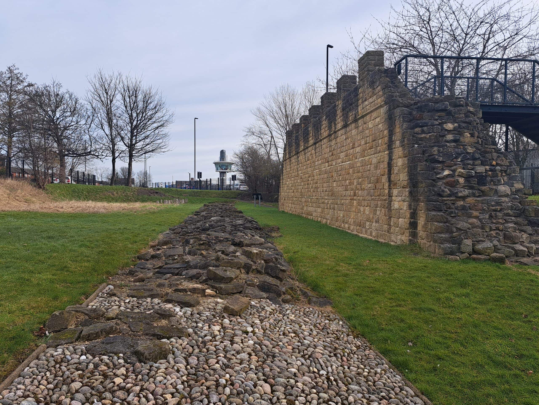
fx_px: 374
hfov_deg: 71.6
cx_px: 270
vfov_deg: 56.8
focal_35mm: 24
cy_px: 202
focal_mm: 5.23
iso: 50
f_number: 1.8
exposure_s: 1/913
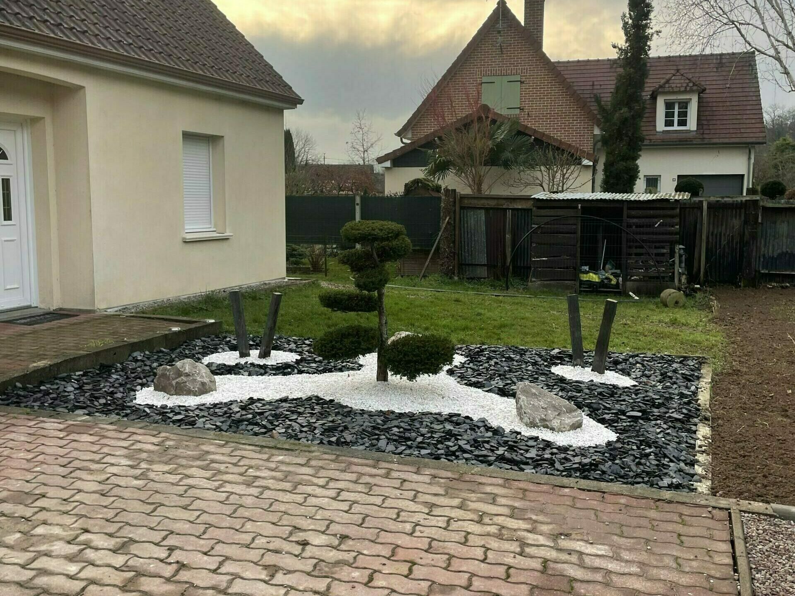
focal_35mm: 26
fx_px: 597
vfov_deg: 53.1
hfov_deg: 67.3
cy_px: 298
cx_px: 398
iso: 32
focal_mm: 4.2
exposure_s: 1/264
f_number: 1.6
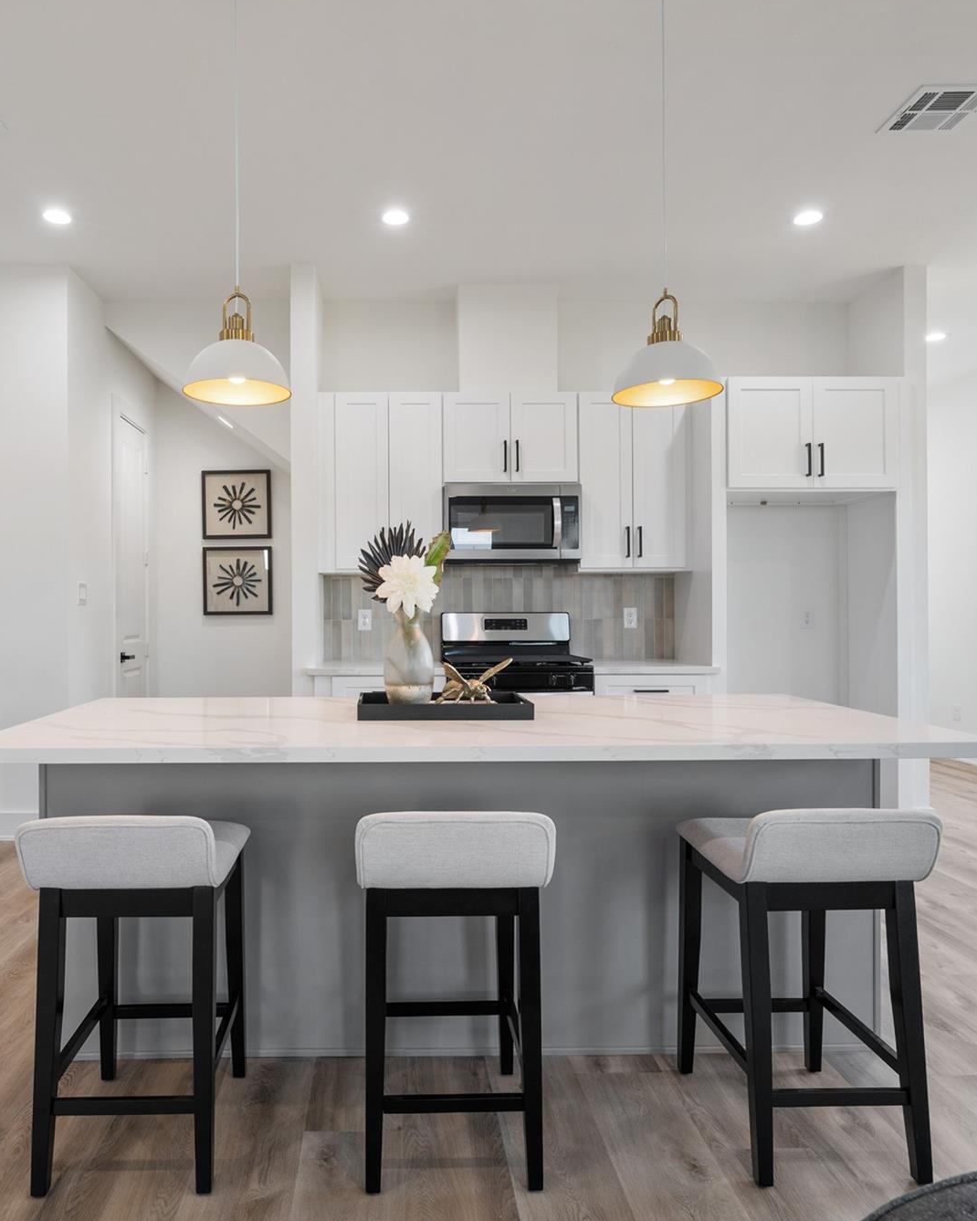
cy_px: 613
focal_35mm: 23
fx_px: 831
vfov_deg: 72.6
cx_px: 391
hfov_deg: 60.4
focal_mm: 16
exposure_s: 1/2
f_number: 9
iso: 200
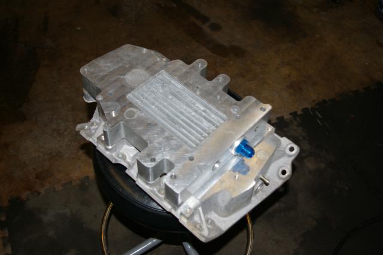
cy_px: 128
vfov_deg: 31.9
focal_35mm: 42
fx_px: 447
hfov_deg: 46.4
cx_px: 192
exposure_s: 1/50
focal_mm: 28
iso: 200
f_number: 4
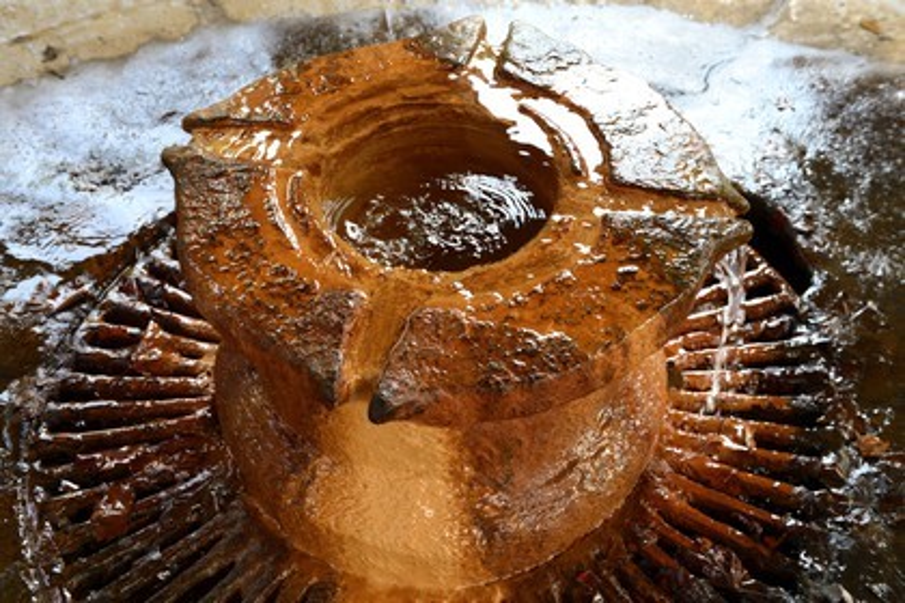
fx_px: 905
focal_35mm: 36
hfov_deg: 53.1
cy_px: 302
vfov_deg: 36.9
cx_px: 452
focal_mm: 36
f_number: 5
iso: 800
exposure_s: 1/125
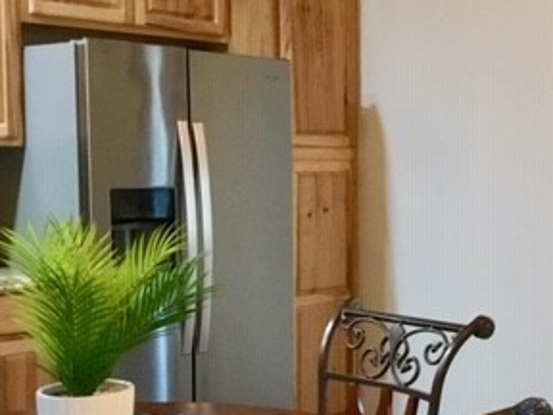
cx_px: 513
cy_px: 275
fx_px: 1102
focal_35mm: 69
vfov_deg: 21.2
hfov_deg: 27.0
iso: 200
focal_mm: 3.3
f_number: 2.4
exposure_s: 1/20
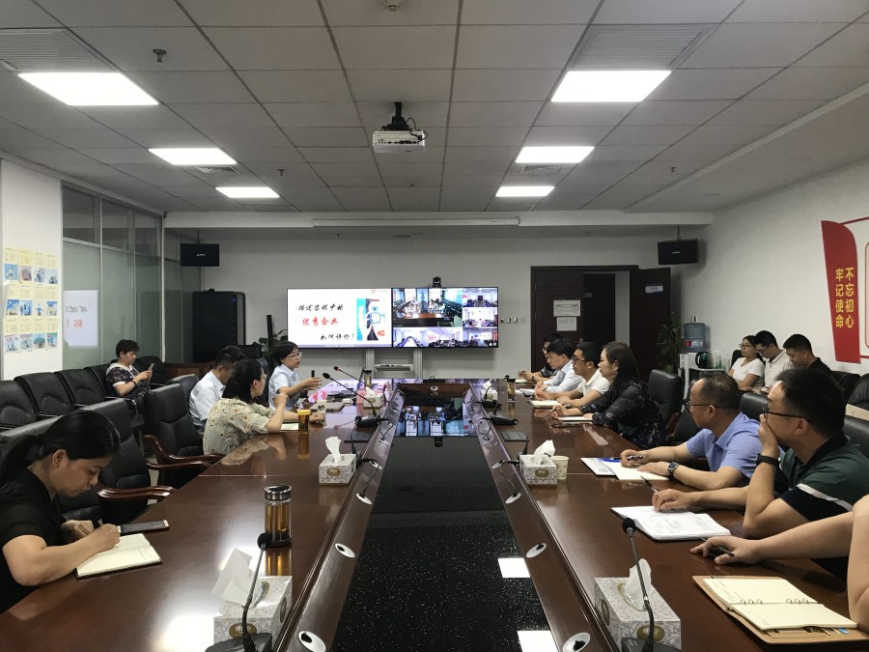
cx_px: 434
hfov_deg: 63.4
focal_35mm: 28
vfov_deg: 49.7
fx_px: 703
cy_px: 326
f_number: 1.8
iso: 32
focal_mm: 3.99
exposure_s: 1/33
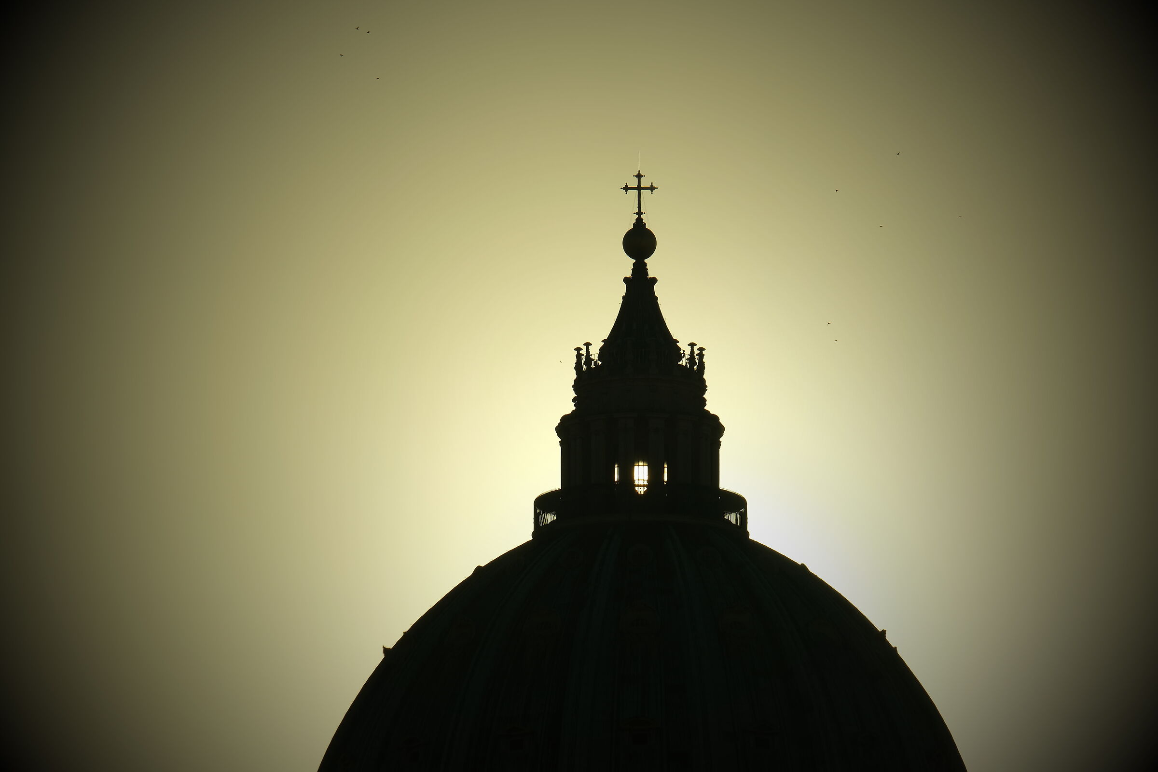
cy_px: 386
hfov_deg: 8.4
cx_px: 579
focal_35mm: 246
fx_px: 7912
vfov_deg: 5.6
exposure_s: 1/4000
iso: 160
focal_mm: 164
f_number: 7.1
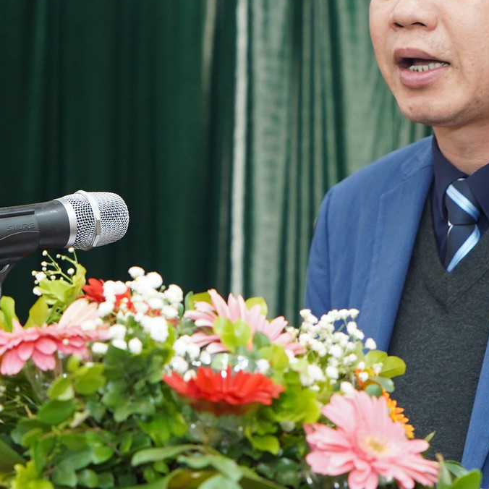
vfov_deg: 14.7
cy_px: 148
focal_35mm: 118
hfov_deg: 14.8
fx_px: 1886
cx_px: 214
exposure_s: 1/125
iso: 1250
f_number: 4
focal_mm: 47
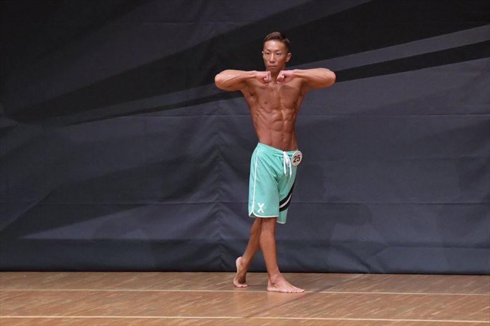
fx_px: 4285
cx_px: 245
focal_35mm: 315
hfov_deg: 6.5
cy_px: 163
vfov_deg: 4.4
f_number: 5.6
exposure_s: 1/400
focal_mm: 210
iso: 6400
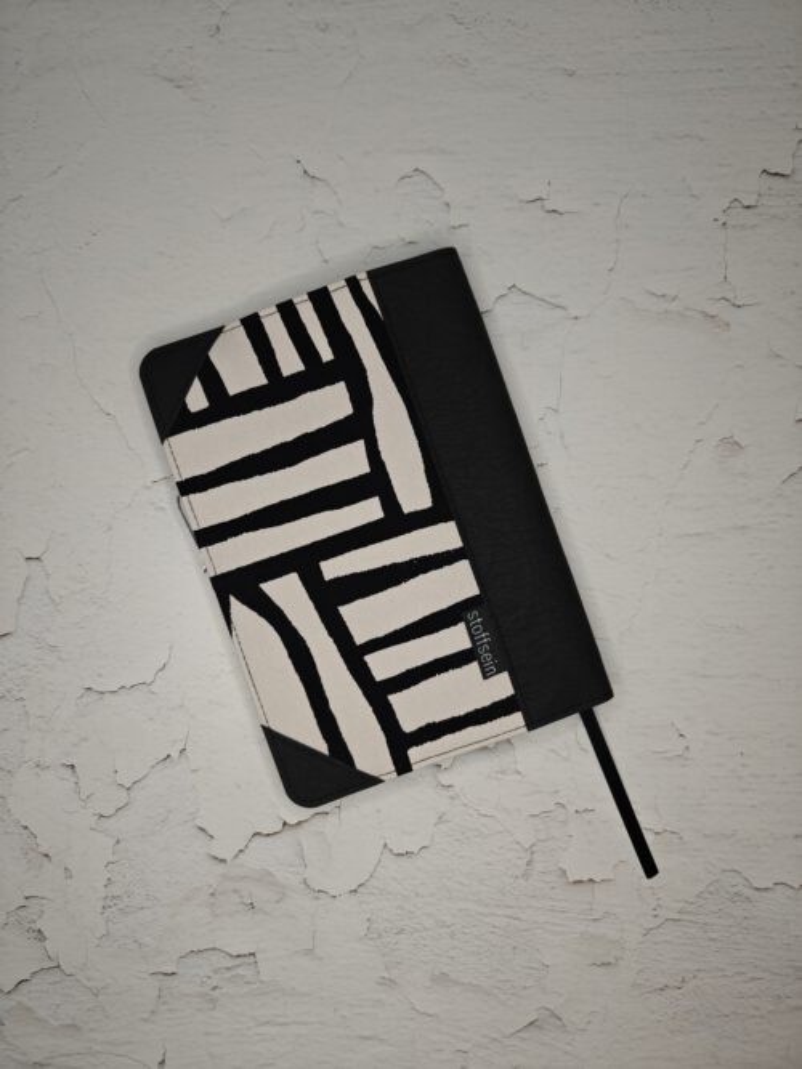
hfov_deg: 58.9
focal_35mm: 23
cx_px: 401
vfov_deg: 73.9
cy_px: 534
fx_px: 711
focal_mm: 6.06
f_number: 1.6
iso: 100
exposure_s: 1/100
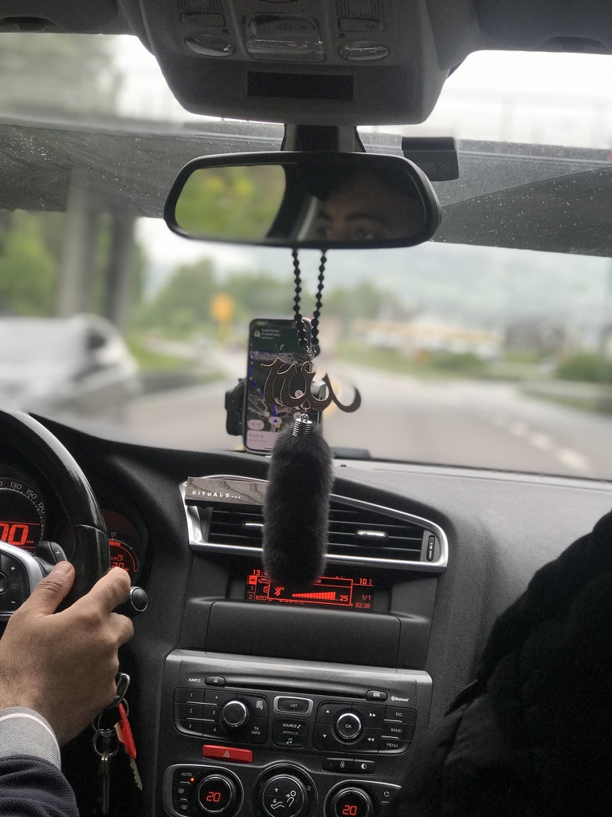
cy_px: 408
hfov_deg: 25.7
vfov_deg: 33.8
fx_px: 1344
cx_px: 306
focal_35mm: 57
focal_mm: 6.6
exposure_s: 1/50
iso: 25
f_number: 2.8
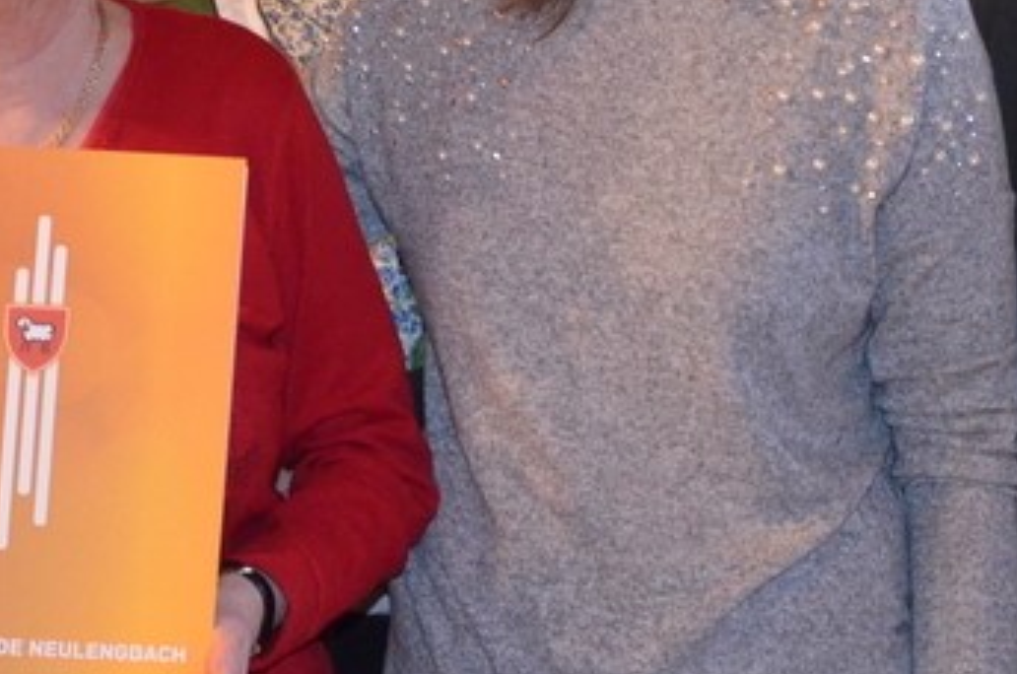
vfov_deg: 10.2
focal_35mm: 134
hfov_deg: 15.3
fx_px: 3778
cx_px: 508
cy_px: 95
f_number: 4.2
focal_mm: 30
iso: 3200
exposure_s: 1/60
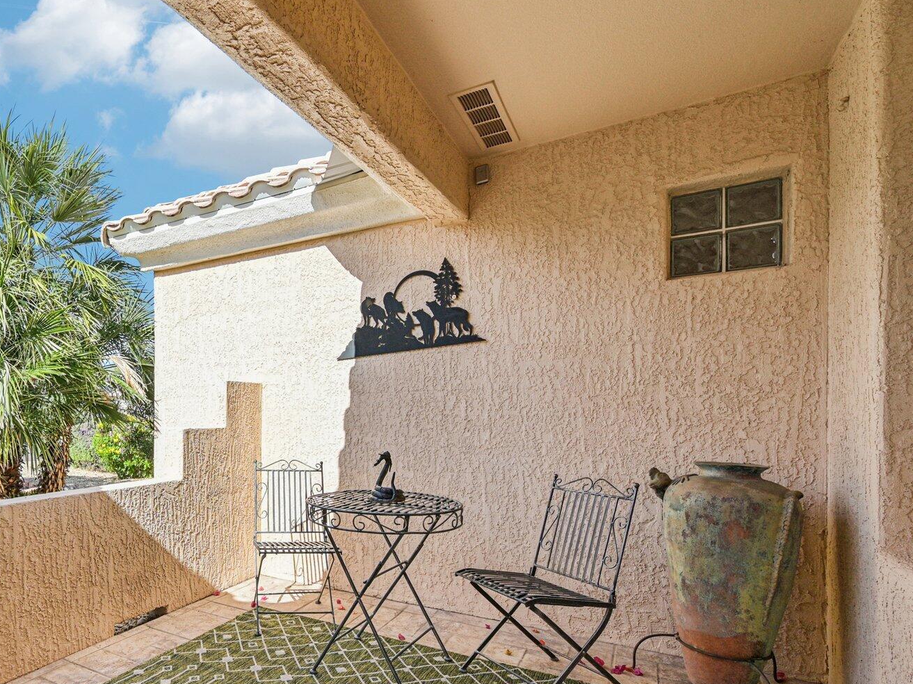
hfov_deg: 74.2
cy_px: 416
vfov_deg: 62.8
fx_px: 554
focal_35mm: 21
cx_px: 245
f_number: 8
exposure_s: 1/250
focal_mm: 14
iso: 160
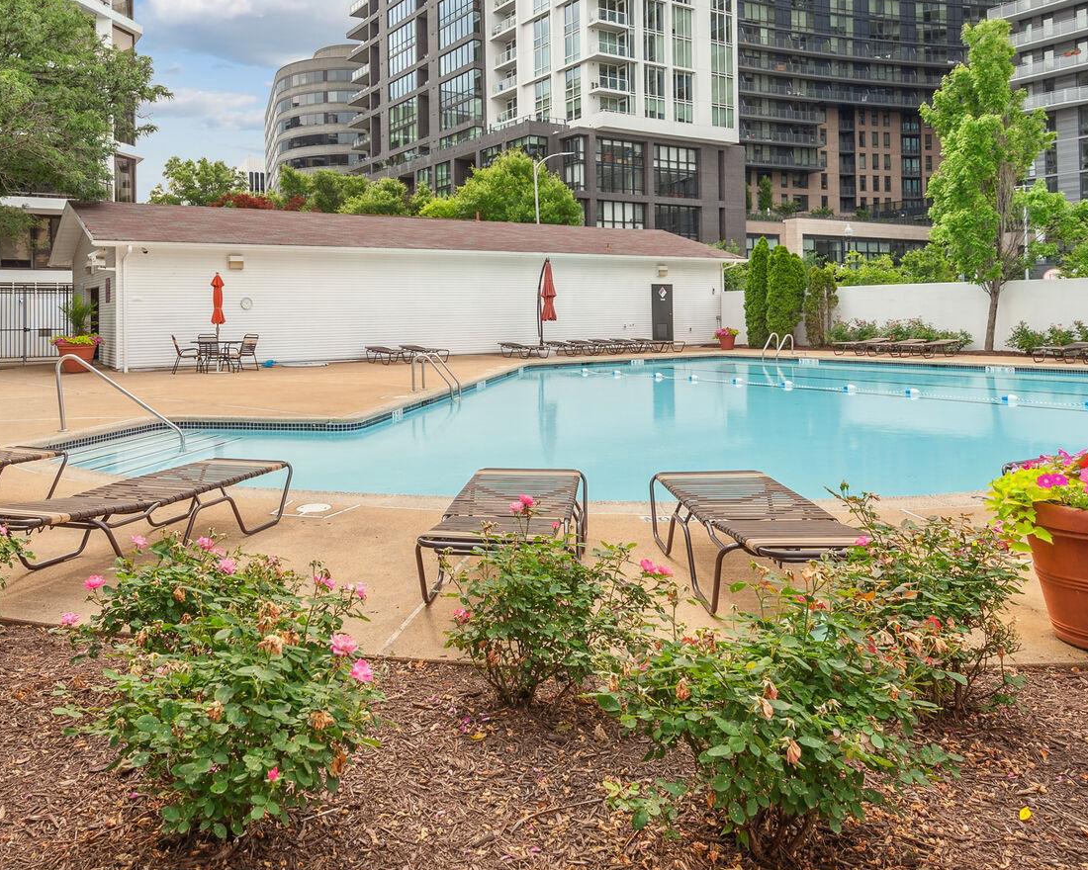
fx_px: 902
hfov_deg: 62.1
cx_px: 486
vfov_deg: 50.8
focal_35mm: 28
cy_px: 308
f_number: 8
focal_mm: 19
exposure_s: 1/250
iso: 200
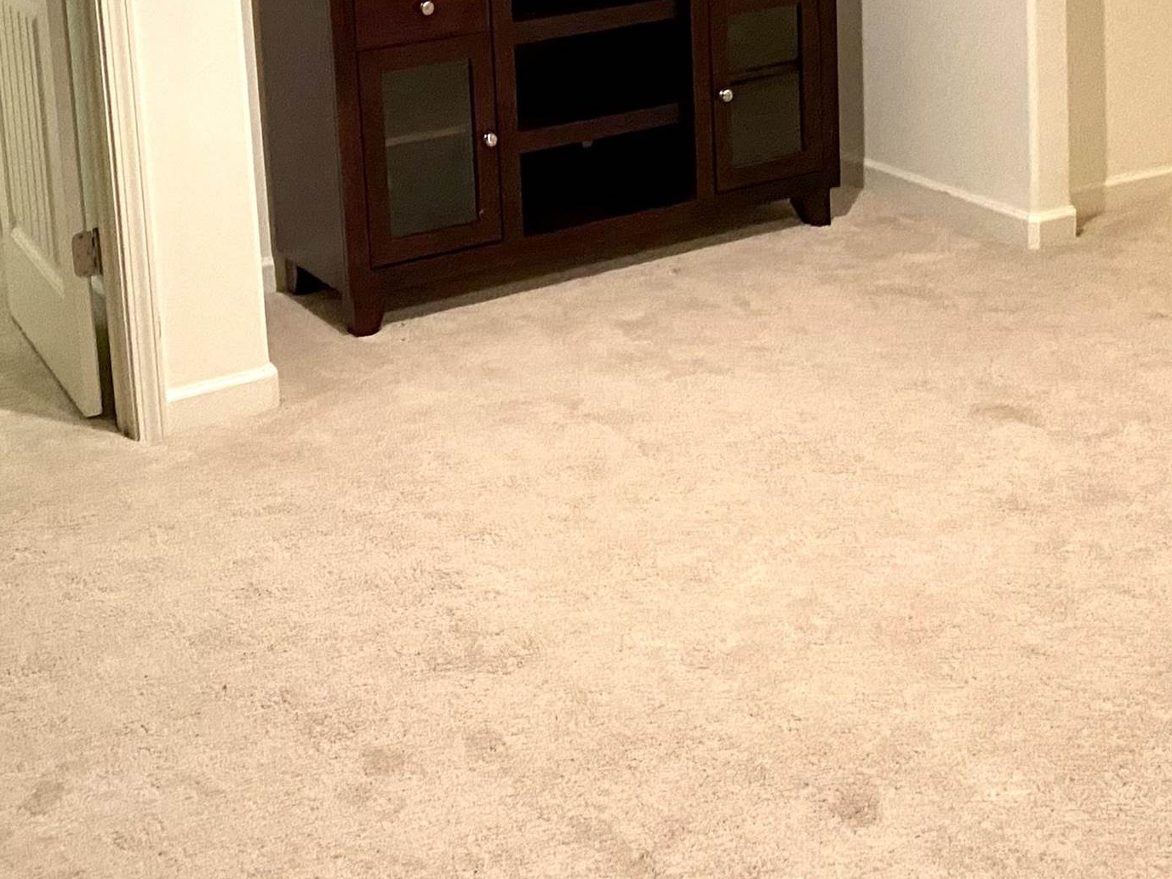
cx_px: 604
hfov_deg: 33.2
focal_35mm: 58
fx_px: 1964
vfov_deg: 24.0
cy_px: -31
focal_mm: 4.25
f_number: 1.8
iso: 500
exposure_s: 1/40
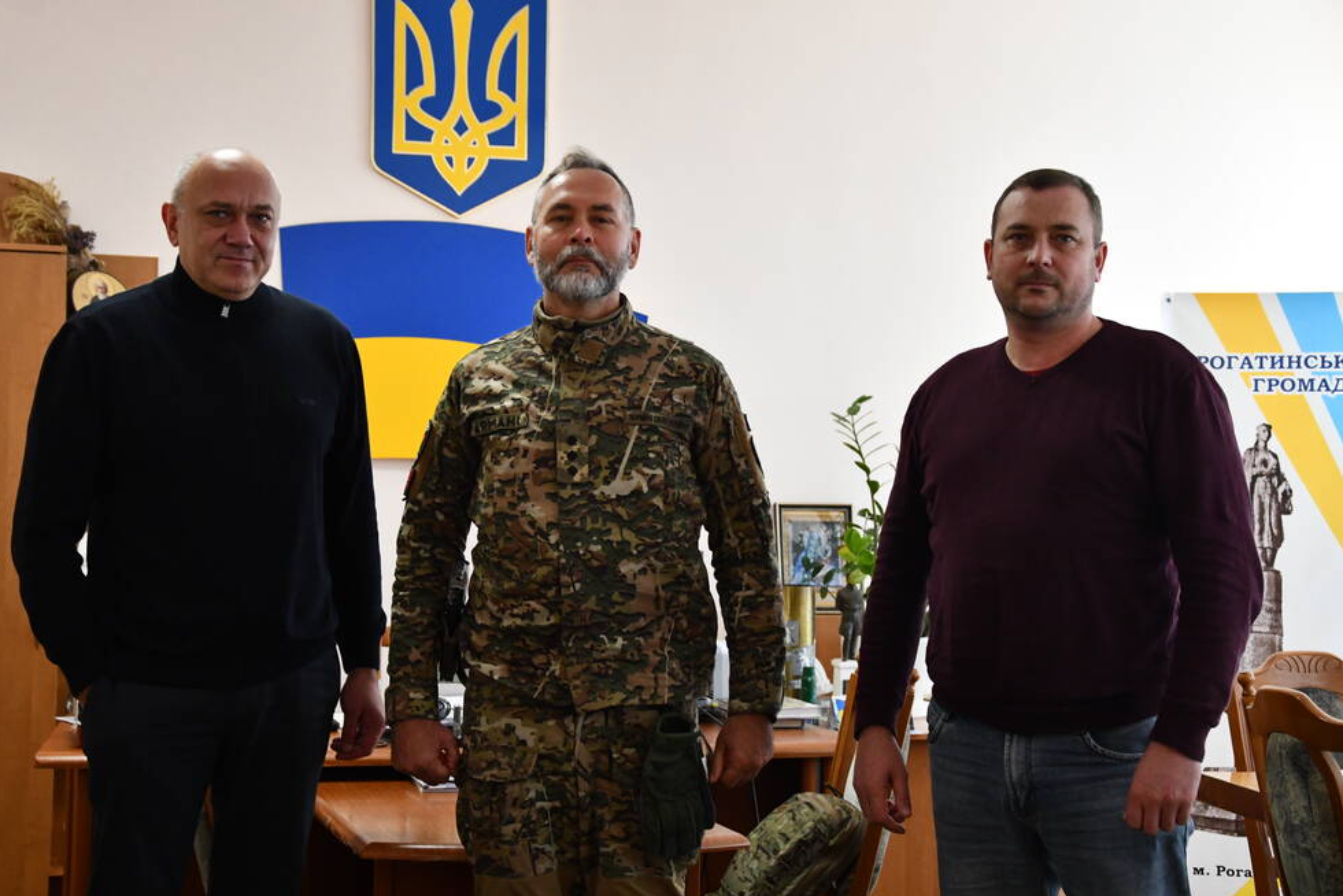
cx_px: 652
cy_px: 435
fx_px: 2612
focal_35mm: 70
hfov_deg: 28.8
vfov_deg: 19.5
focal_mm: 45
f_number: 4.8
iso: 3200
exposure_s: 1/125
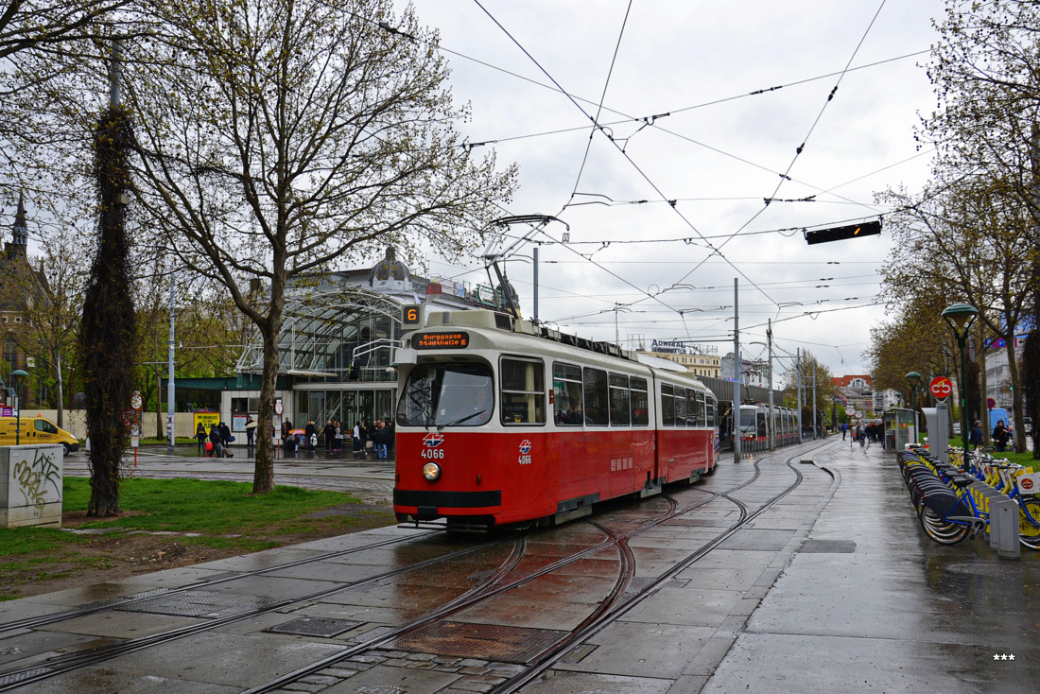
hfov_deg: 59.5
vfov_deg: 41.7
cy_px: 347
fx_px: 910
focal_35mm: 32
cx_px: 520
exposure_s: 1/200
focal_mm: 21
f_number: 7.1
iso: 100
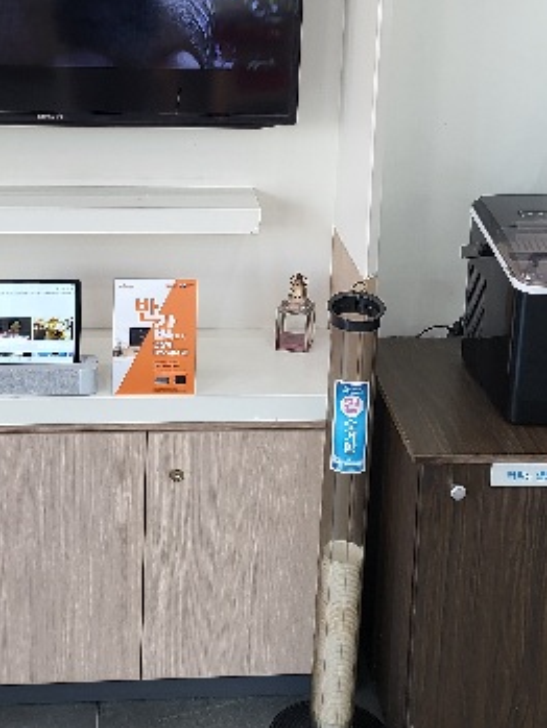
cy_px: 83
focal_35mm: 55
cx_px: 257
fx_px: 1158
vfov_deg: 33.2
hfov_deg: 26.6
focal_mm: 5
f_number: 1.8
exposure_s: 1/119
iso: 100
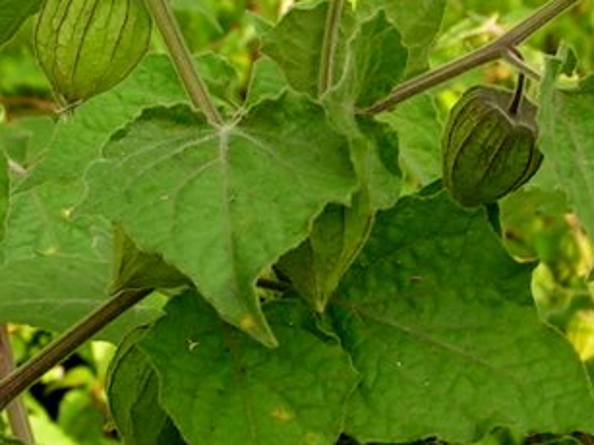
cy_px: 201
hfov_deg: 11.0
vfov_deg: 8.2
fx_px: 3088
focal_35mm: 180
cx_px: 215
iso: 50
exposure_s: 1/100
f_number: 3.5
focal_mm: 9
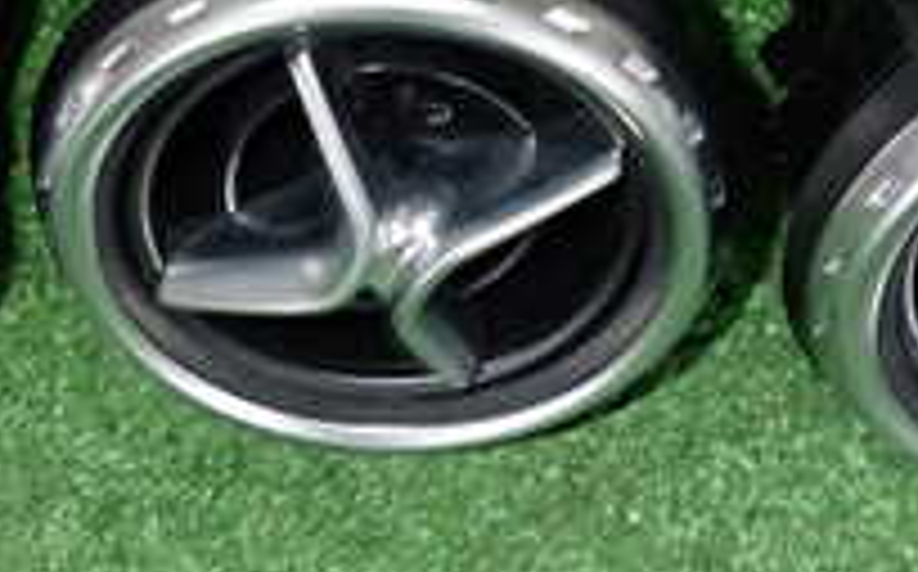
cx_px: 410
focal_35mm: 78
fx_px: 1949
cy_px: 216
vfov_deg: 16.7
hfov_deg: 26.5
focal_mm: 4.5
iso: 500
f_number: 5.6
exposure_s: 1/30
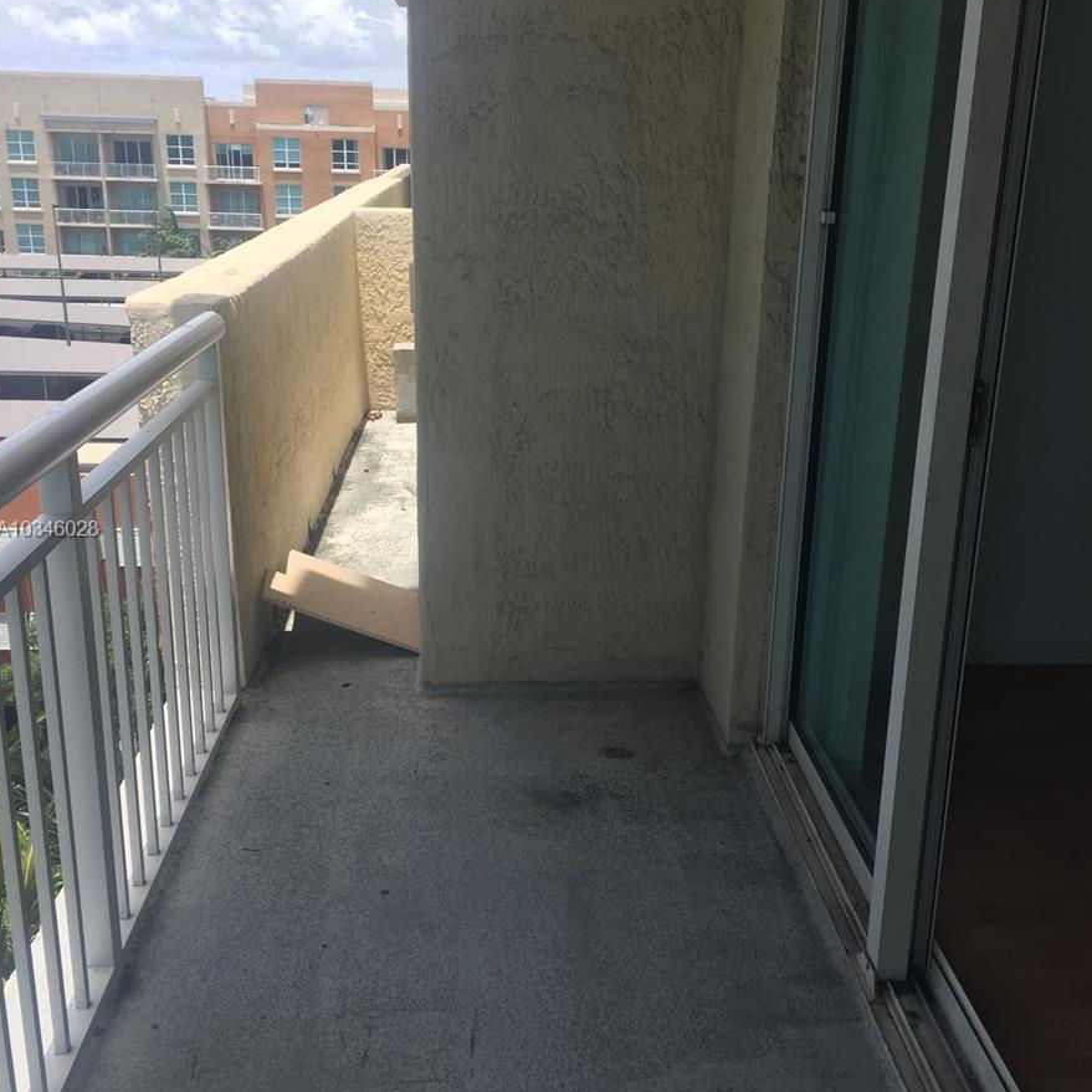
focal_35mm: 35
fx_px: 1249
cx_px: 550
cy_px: 532
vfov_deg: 47.2
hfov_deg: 47.2
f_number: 2.2
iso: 32
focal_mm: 4.15
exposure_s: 1/1068
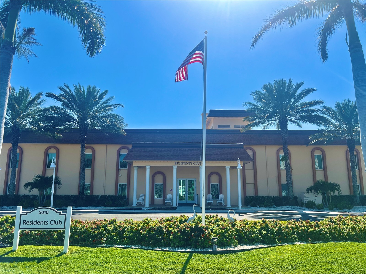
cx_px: 183
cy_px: 137
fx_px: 275
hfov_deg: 67.3
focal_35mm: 26
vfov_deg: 53.1
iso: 50
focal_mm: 5.1
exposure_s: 1/6173
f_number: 1.6
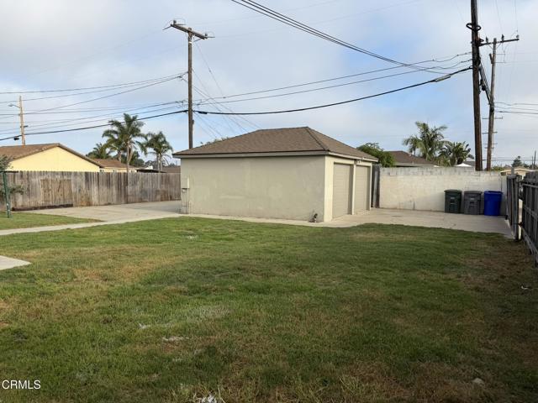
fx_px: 373
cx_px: 269
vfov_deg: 56.8
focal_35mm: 24
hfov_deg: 71.6
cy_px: 202
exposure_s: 1/3145
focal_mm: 6.76
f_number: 1.78
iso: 80
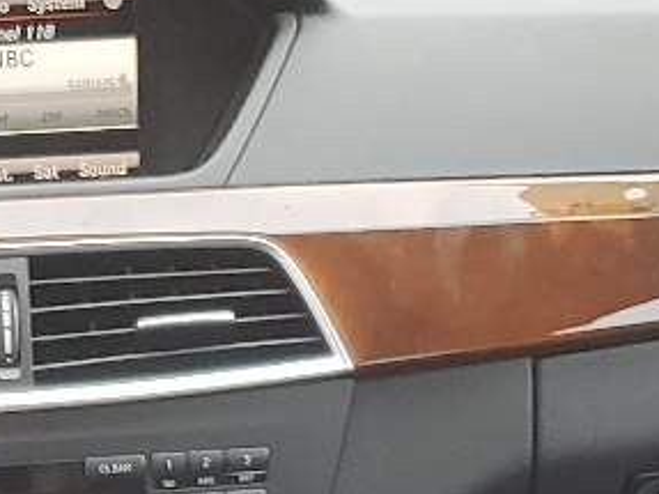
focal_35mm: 145
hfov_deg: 13.4
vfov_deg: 9.5
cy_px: 1011
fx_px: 2759
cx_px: -28
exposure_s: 1/60.2
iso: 65
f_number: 1.5
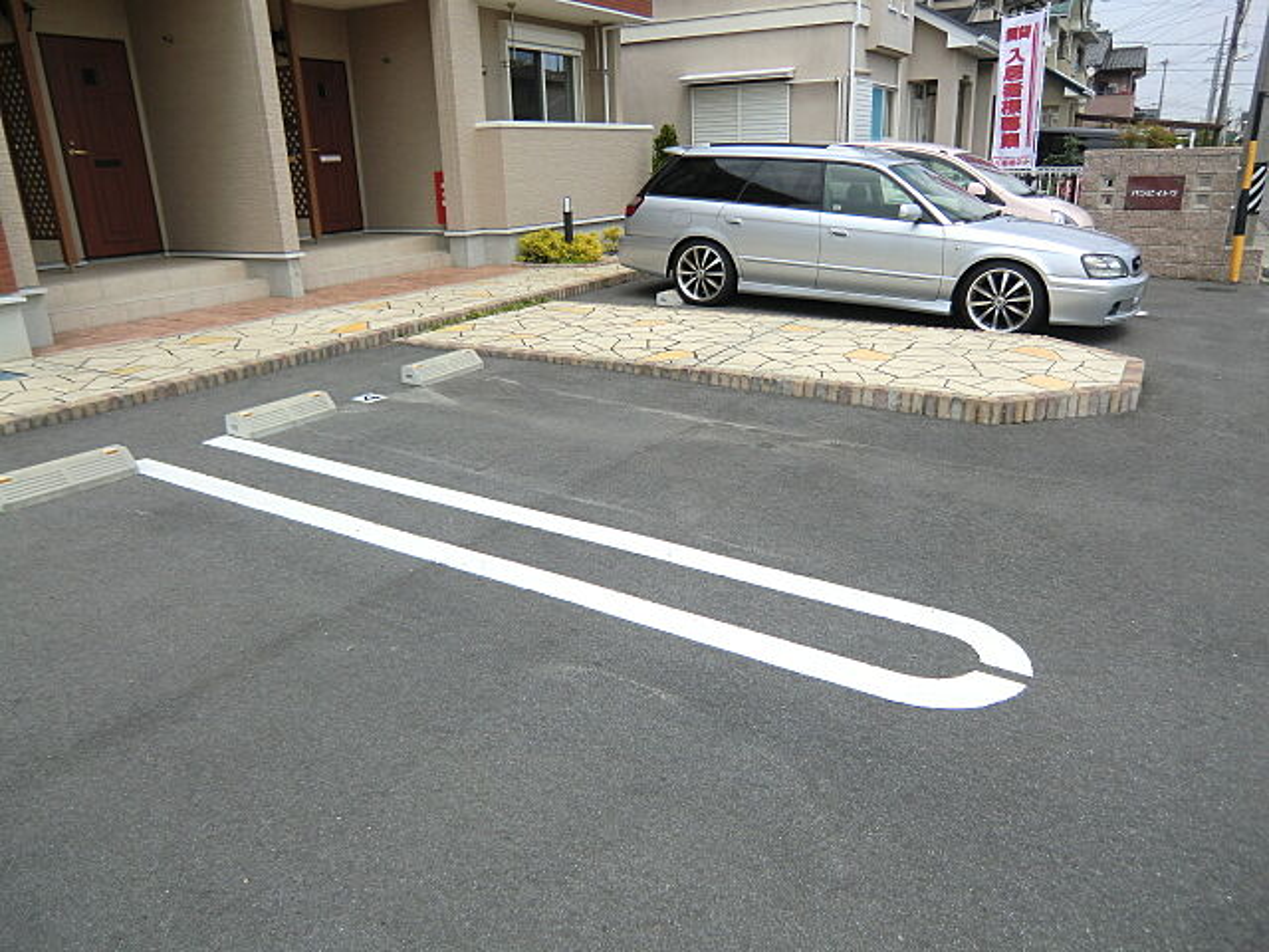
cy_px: 476
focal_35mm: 24
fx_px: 880
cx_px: 634
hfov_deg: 71.6
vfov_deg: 56.8
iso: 64
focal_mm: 4.3
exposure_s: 1/640
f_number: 3.2
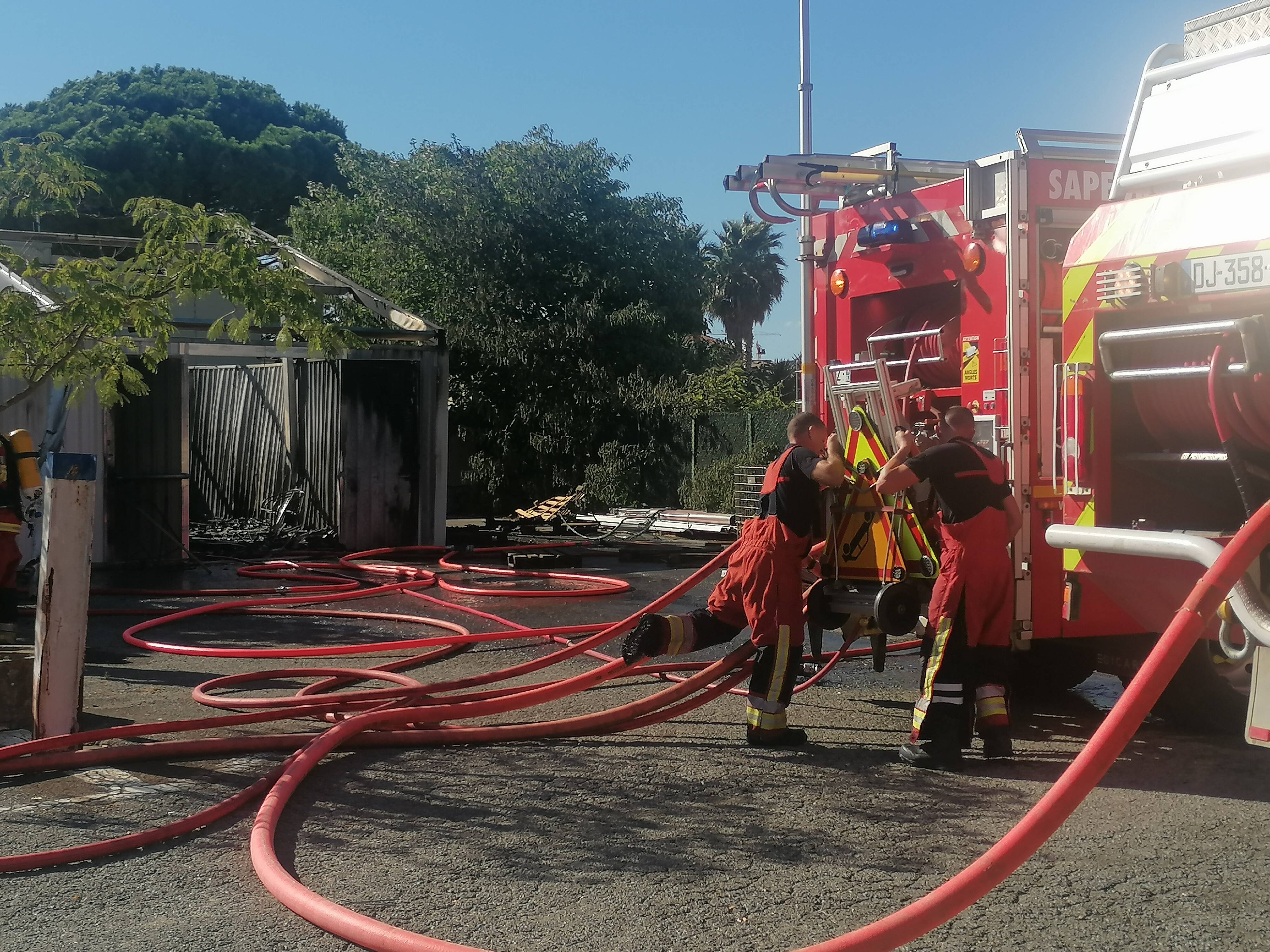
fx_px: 1834
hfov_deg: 38.2
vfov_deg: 29.1
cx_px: 635
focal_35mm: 50
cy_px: 476
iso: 50
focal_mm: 4.75
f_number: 1.8
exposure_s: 1/1984
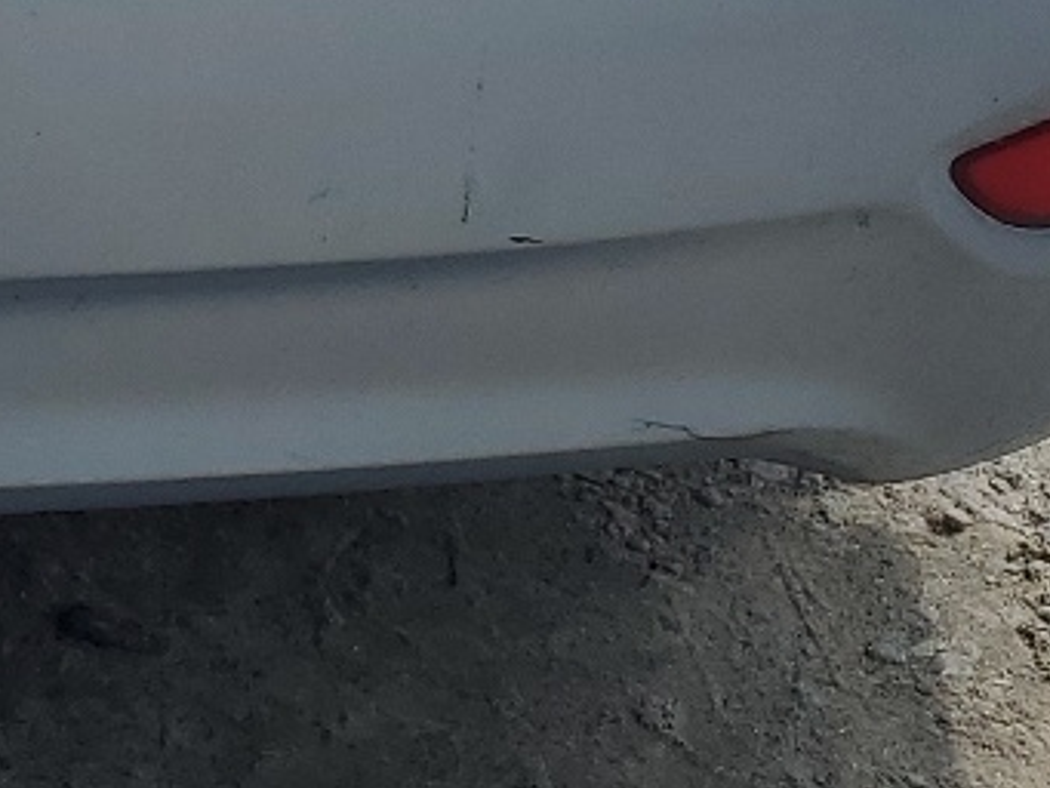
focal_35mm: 122
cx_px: -551
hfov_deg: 14.9
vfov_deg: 11.0
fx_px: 3702
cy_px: -834
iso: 50
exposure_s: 1/3333
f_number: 1.5
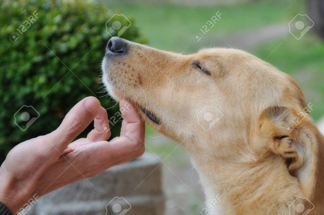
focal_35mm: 120
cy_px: 108
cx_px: 162
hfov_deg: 17.1
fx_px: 1079
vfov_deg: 11.4
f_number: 5.3
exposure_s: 1/100
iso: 100
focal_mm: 80
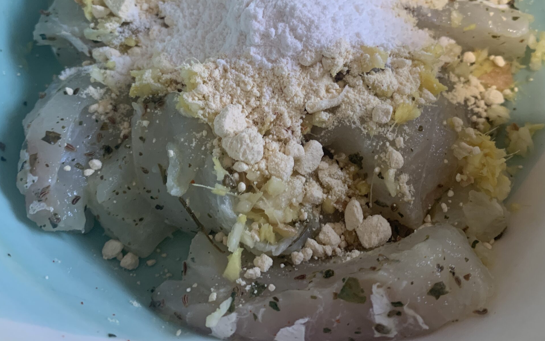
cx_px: 278
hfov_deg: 52.7
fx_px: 550
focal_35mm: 37
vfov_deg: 33.4
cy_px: 67
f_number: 1.8
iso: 160
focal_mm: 4.25
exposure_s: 1/50
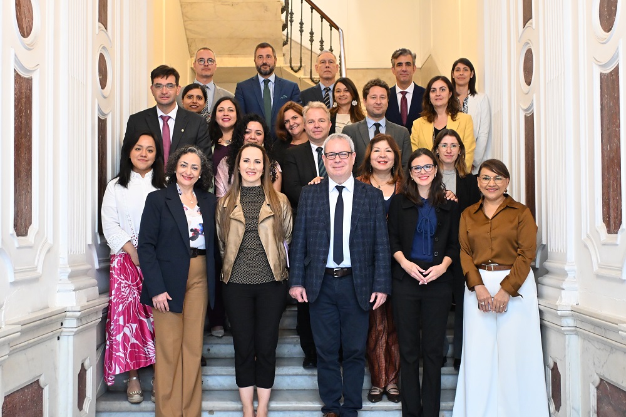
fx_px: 730
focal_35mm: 42
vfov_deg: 31.9
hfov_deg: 46.4
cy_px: 208
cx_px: 313
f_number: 4.5
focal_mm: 28
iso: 4500
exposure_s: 1/60
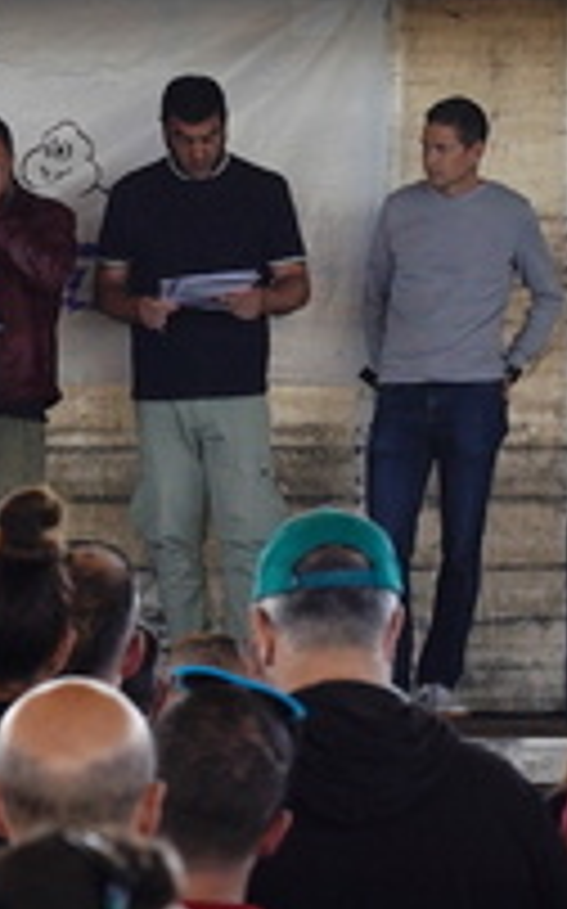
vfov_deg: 5.7
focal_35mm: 367
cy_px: 864
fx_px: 9087
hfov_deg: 3.5
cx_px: -513
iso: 250
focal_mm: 100
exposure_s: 1/125
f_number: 7.1
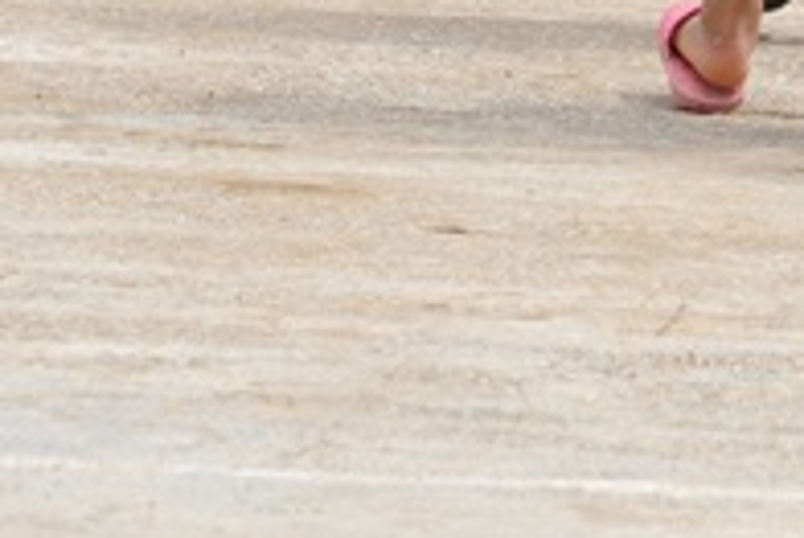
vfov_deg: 1.2
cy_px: -645
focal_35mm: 1135
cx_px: 919
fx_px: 25376
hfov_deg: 1.8
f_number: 7.1
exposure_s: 1/800
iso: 200
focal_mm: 155
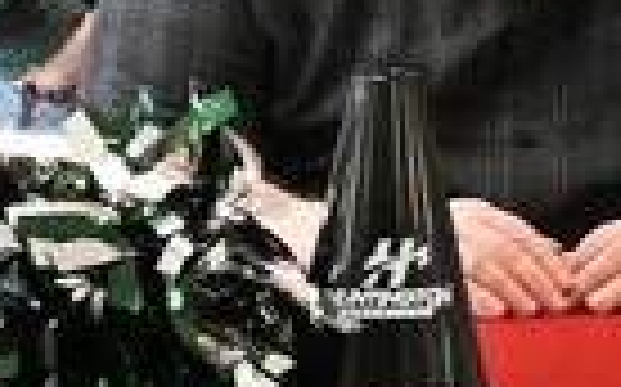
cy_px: 180
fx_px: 7424
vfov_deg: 3.0
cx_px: 1413
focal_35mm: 439
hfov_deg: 4.7
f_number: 5
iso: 12800
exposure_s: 1/320
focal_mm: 39
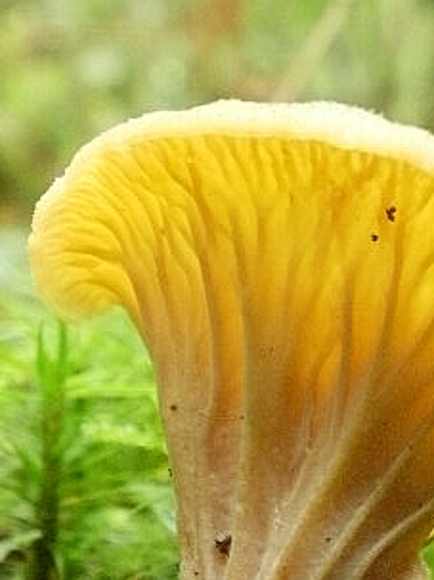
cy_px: 469
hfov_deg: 15.8
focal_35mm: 93
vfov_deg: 20.8
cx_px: 321
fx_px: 1556
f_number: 4
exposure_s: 1/13
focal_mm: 7.7
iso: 400
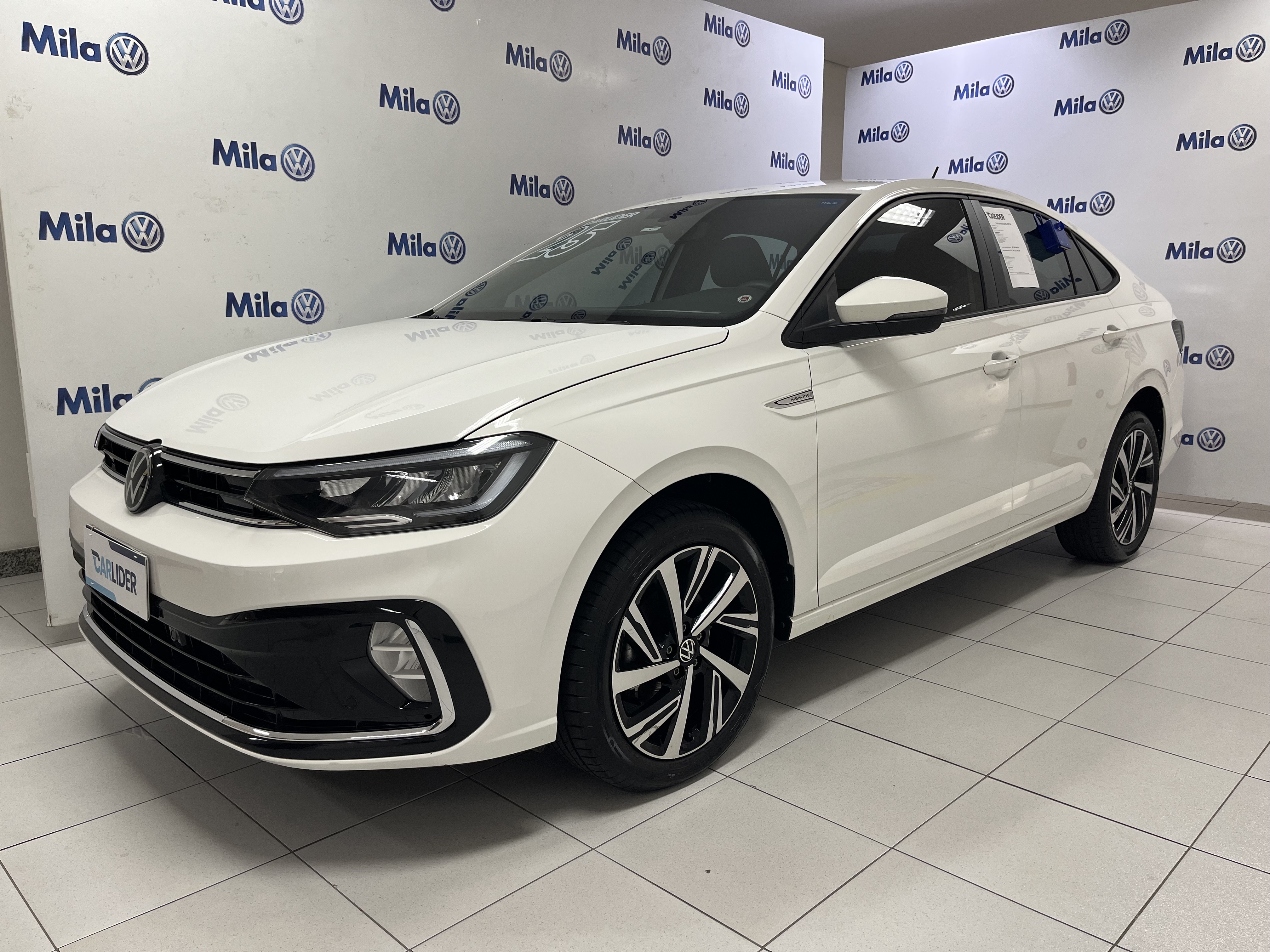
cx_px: 635
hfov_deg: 67.3
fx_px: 954
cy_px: 476
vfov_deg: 53.1
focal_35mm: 26
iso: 64
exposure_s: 1/60
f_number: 1.6
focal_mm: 5.1
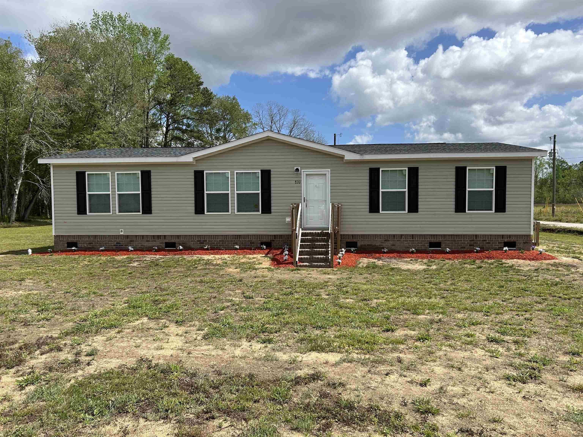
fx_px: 438
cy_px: 218
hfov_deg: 67.3
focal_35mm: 26
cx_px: 292
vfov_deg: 53.1
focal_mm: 5.7
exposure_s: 1/5076
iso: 50
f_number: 1.5
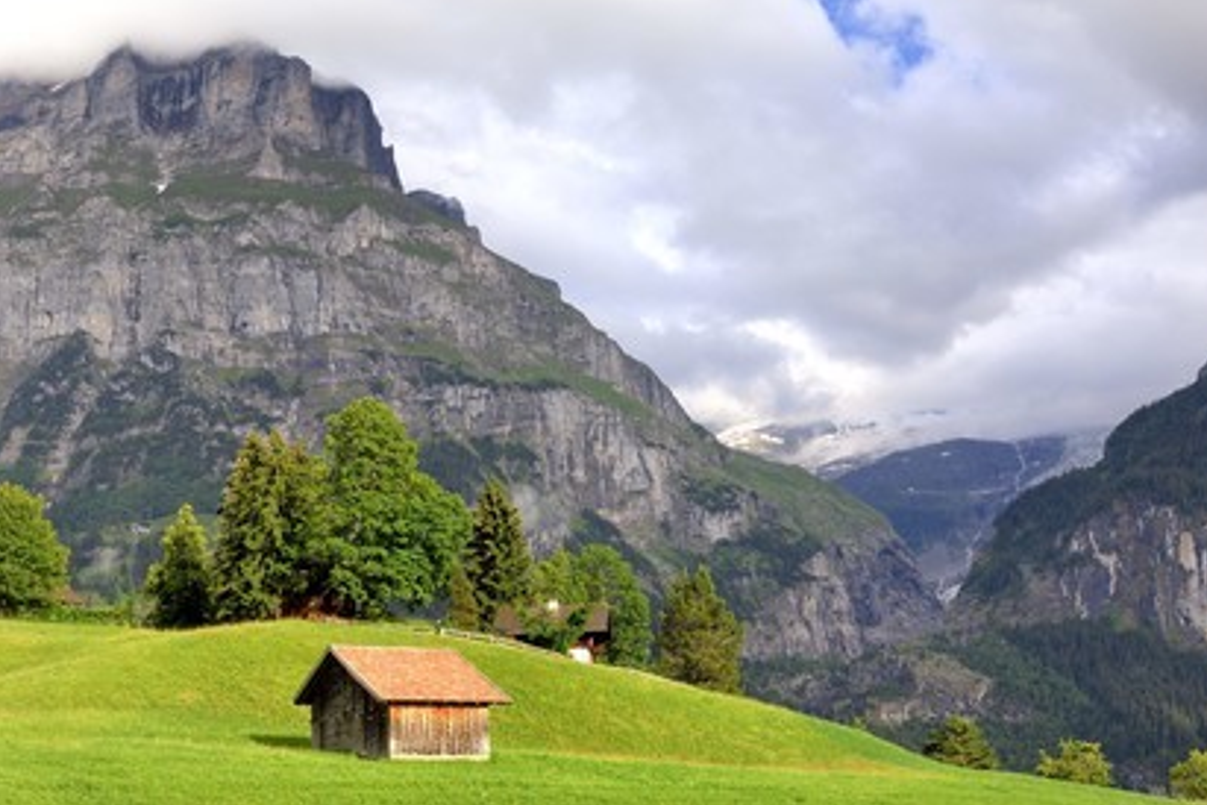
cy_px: 397
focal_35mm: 43
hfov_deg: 45.4
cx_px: 601
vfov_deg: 31.2
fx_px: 1442
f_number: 7.6
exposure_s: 1/160
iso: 100
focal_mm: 28
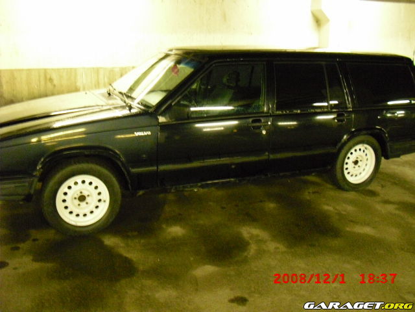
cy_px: 156
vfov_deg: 37.7
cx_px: 208
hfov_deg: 49.0
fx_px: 456
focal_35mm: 38
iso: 800
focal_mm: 6.2
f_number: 2.8
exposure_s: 1/13
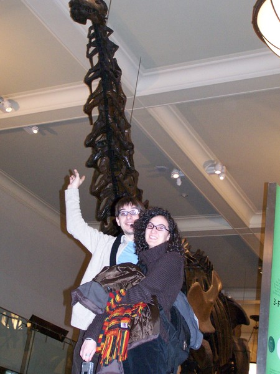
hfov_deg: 22.9
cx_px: 140
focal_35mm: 64
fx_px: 690
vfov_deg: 30.3
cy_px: 187
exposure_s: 1/60
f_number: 3.2
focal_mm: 10.7
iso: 400
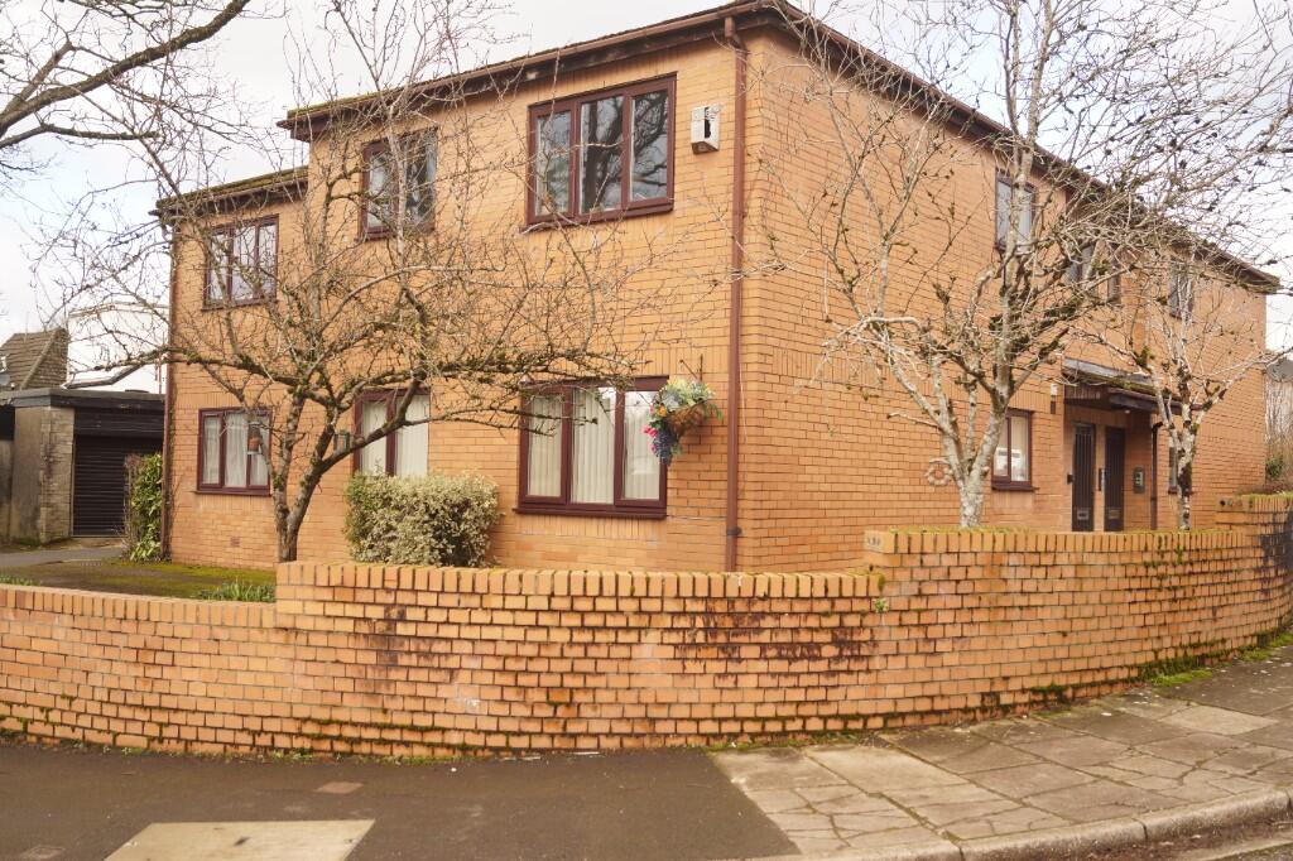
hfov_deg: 53.1
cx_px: 646
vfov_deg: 36.8
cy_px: 430
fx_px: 1293
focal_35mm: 36
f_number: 4
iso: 100
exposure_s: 1/160
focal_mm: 24
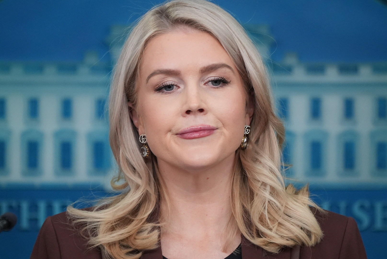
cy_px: 130
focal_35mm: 600
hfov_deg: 3.4
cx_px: 194
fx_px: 6456
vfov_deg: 2.3
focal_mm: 400
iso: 3200
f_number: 5.6
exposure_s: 1/320
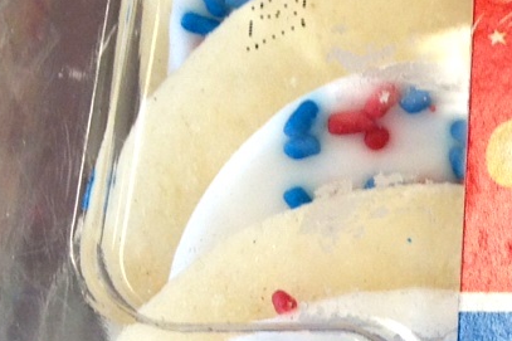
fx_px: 2075
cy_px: 320
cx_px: 834
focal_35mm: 146
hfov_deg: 13.1
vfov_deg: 9.3
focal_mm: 4.28
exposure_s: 1/40
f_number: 2.4
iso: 64
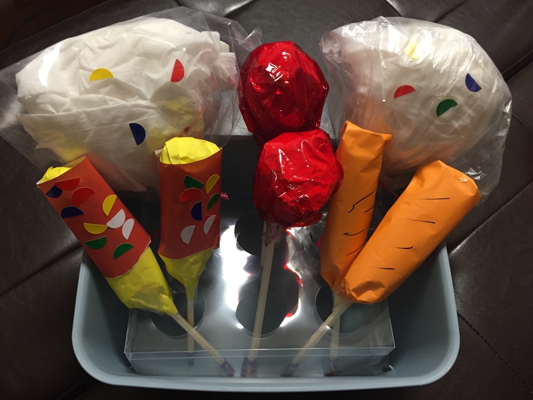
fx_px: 447
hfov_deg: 61.7
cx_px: 266
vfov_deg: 48.2
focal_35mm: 29
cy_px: 200
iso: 160
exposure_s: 1/30
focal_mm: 4.15
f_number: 2.2
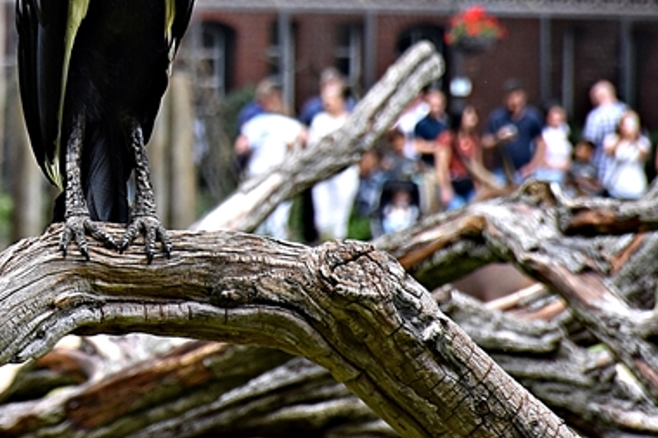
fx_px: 10340
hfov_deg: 3.6
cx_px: -83
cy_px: -81
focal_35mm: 566
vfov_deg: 2.4
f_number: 5.6
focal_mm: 140
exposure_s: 1/400
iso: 400
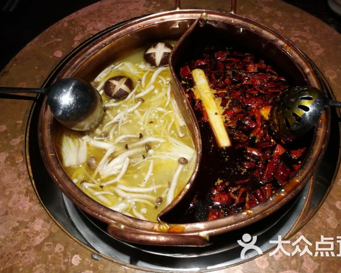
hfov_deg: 60.4
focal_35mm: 29
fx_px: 293
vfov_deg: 50.0
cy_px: 133
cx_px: 184
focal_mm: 3.95
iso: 200
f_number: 2.2
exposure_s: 1/50
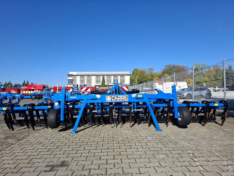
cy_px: 88
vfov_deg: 58.9
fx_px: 155
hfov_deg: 73.9
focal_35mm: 23
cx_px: 117
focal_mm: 5.54
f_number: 1.8
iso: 50
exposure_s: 1/1764
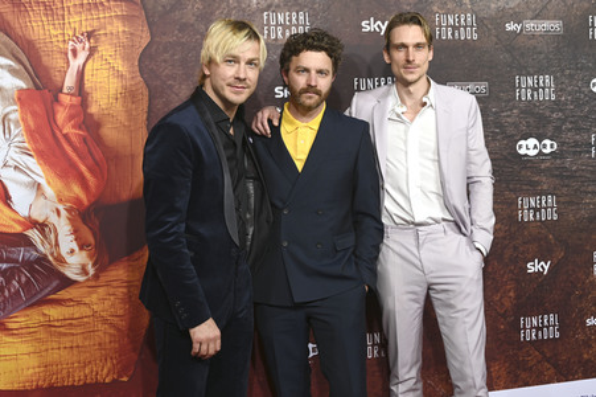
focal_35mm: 37
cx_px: 298
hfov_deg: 51.9
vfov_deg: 35.9
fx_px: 612
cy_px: 198
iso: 400
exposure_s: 1/200
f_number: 6.3
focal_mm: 37
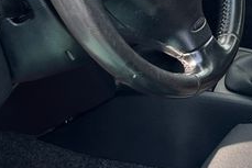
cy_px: 54
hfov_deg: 16.0
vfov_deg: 11.3
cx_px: 328
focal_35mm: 121
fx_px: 848
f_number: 1.6
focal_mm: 5.1
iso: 50
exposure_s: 1/438
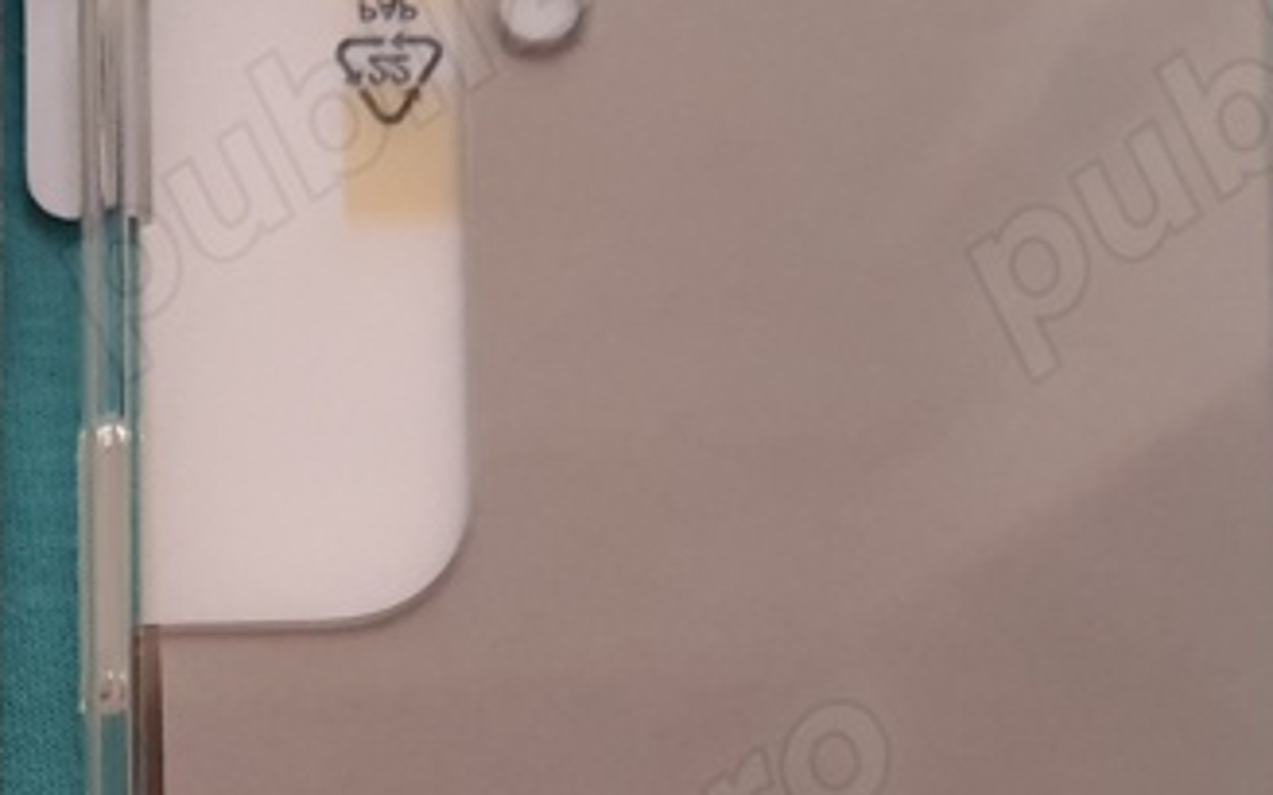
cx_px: 16
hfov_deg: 23.6
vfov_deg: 14.8
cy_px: 1078
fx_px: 2914
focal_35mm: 84
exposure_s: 1/40
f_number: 1.7
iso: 640
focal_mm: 4.32
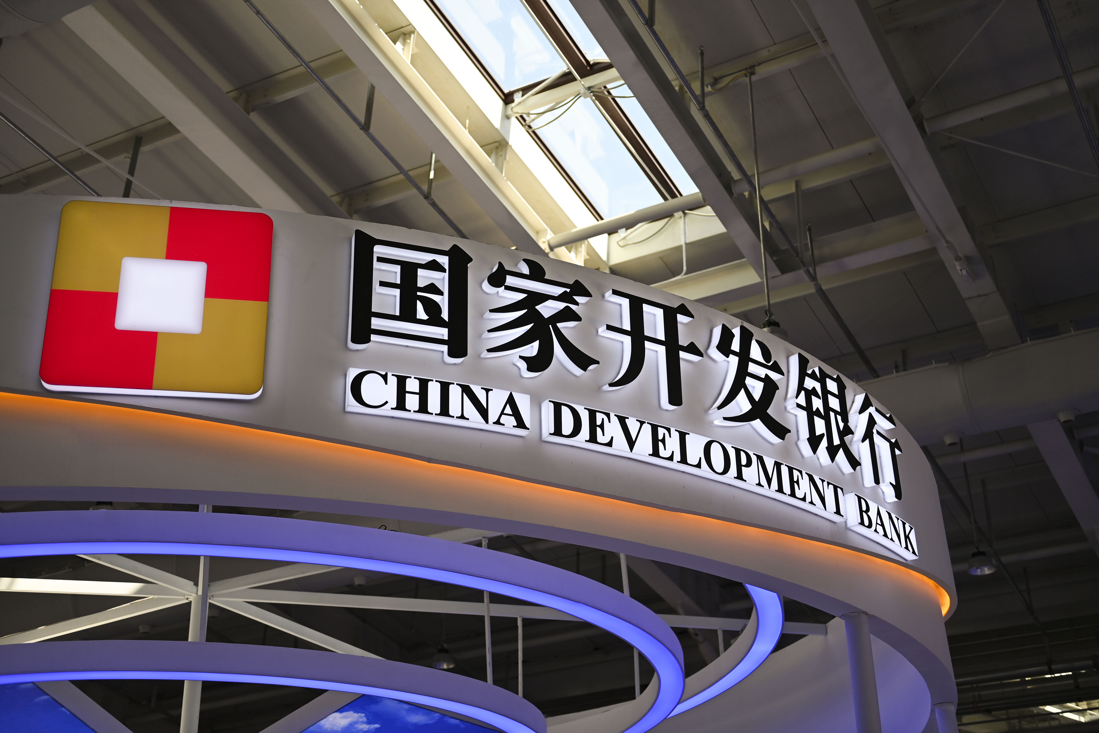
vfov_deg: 27.0
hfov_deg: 39.6
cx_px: 550
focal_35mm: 50
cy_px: 366
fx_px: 1526
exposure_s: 1/1000
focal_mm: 50
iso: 180
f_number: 2.8
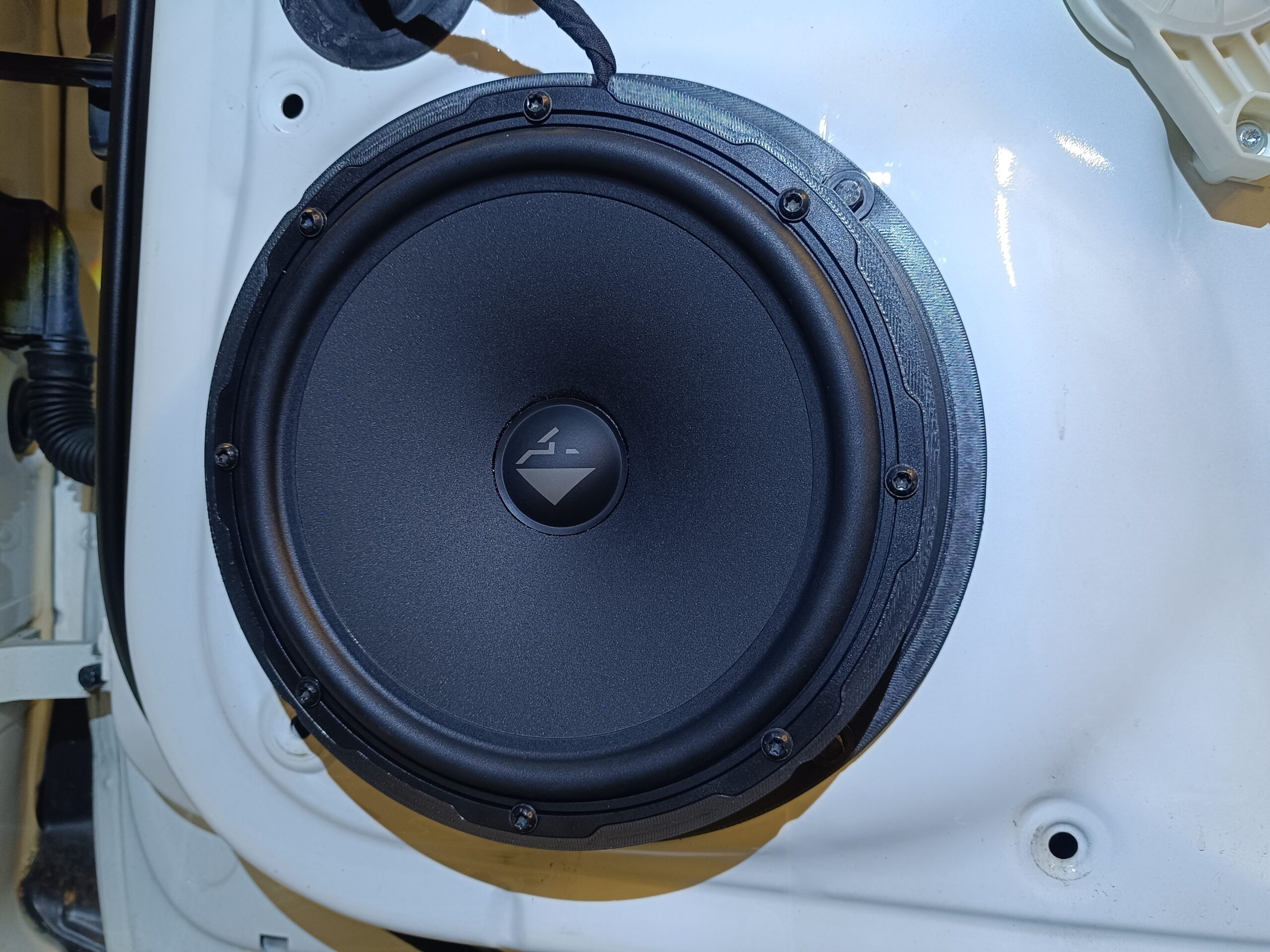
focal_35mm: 24
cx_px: 635
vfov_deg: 56.8
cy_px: 476
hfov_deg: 71.6
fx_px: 881
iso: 342
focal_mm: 5.59
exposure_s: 1/50.1
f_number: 1.88
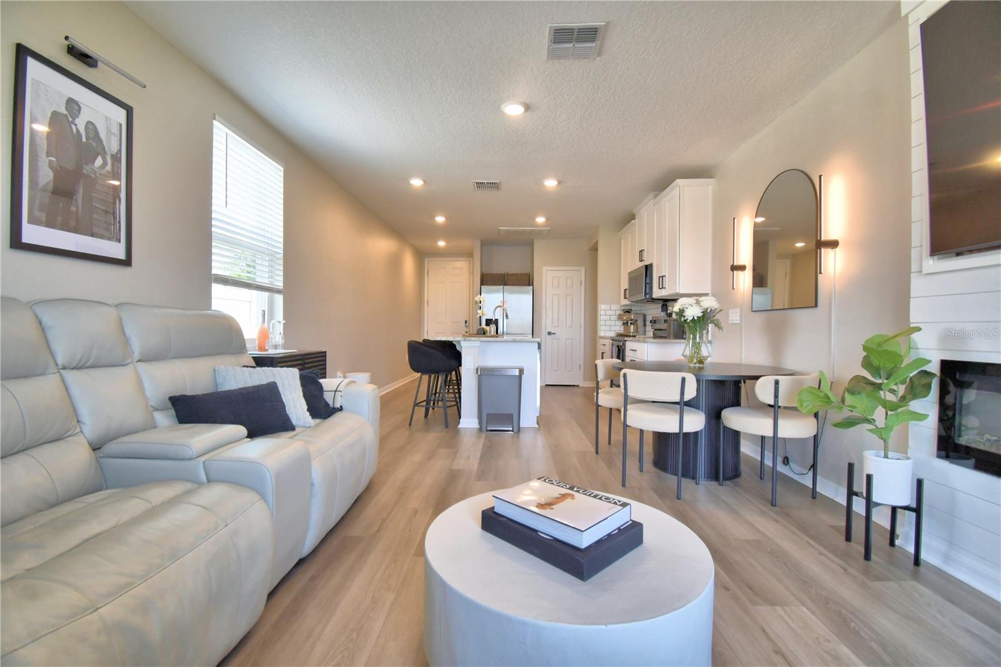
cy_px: 334
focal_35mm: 15
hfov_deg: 100.4
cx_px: 500
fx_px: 417
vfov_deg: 77.3
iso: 400
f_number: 4.5
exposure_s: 1/100
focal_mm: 10
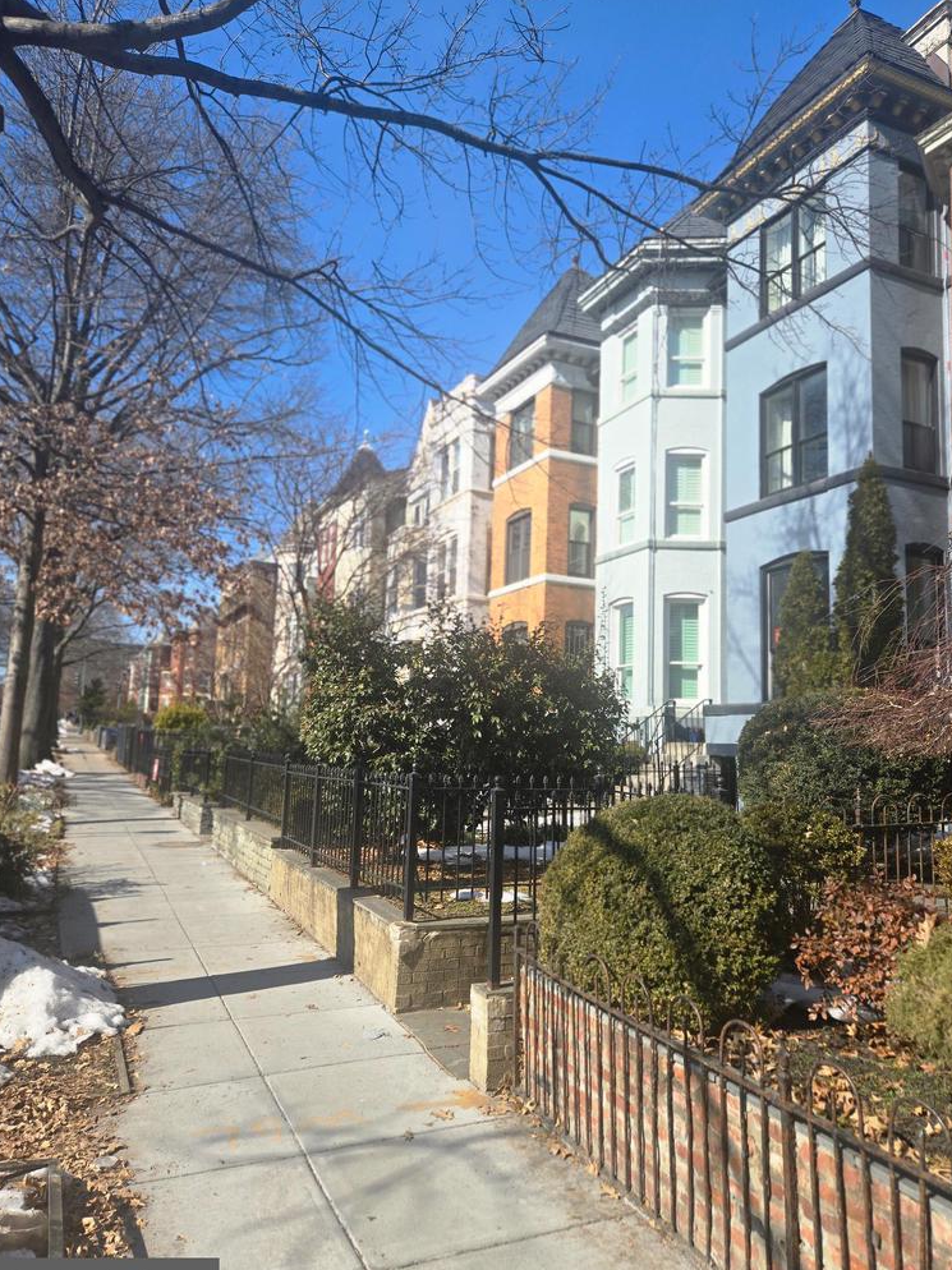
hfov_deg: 54.8
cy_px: 641
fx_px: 917
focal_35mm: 25
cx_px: 512
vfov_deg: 69.4
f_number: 1.8
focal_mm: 5.4
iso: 25
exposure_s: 1/1550
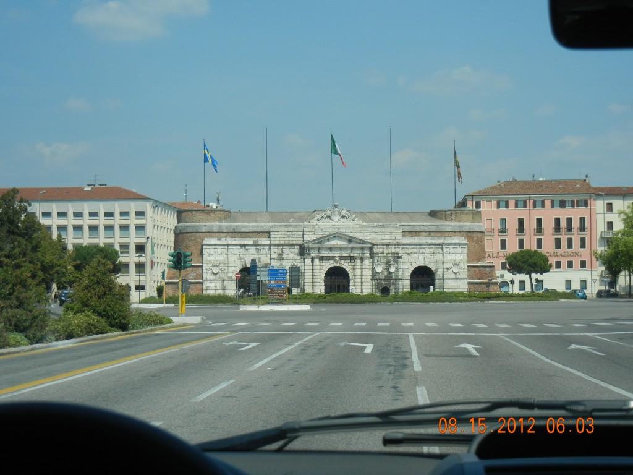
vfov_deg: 21.6
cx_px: 316
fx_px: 1243
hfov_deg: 28.6
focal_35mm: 68
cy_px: 238
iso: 160
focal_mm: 12.2
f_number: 8.2
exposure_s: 1/312
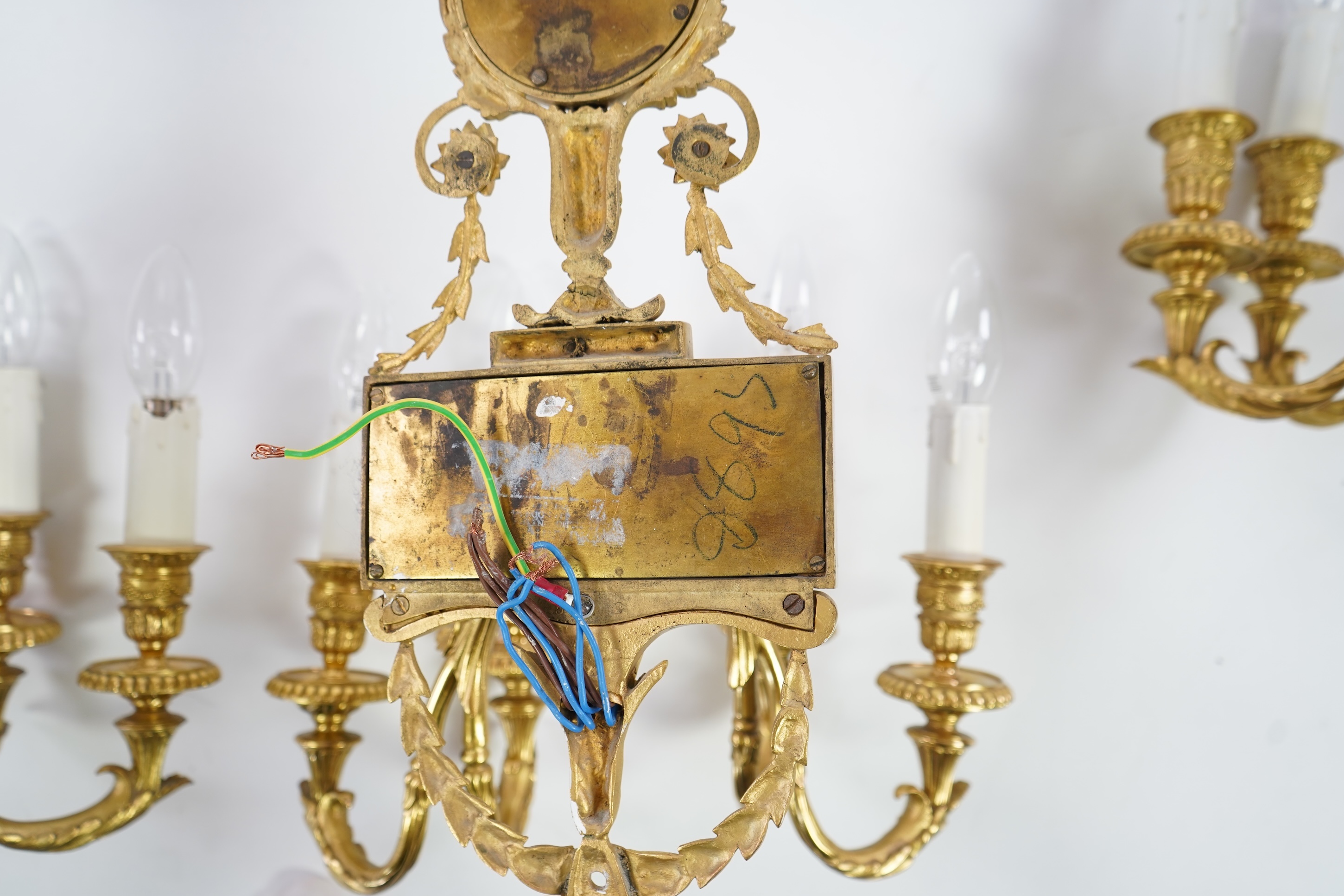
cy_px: 452
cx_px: 659
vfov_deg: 43.6
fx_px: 1120
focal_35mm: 30
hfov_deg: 61.9
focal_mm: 29
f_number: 4.5
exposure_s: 1/60
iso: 500
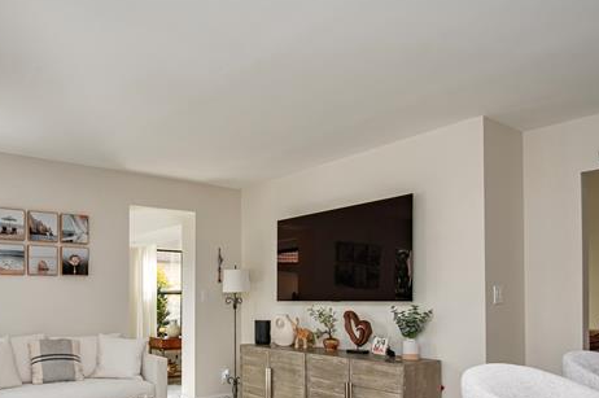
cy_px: 294
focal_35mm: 26
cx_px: 167
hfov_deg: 66.1
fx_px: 432
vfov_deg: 47.8
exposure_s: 1/125
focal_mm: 10
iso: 400
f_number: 5.6
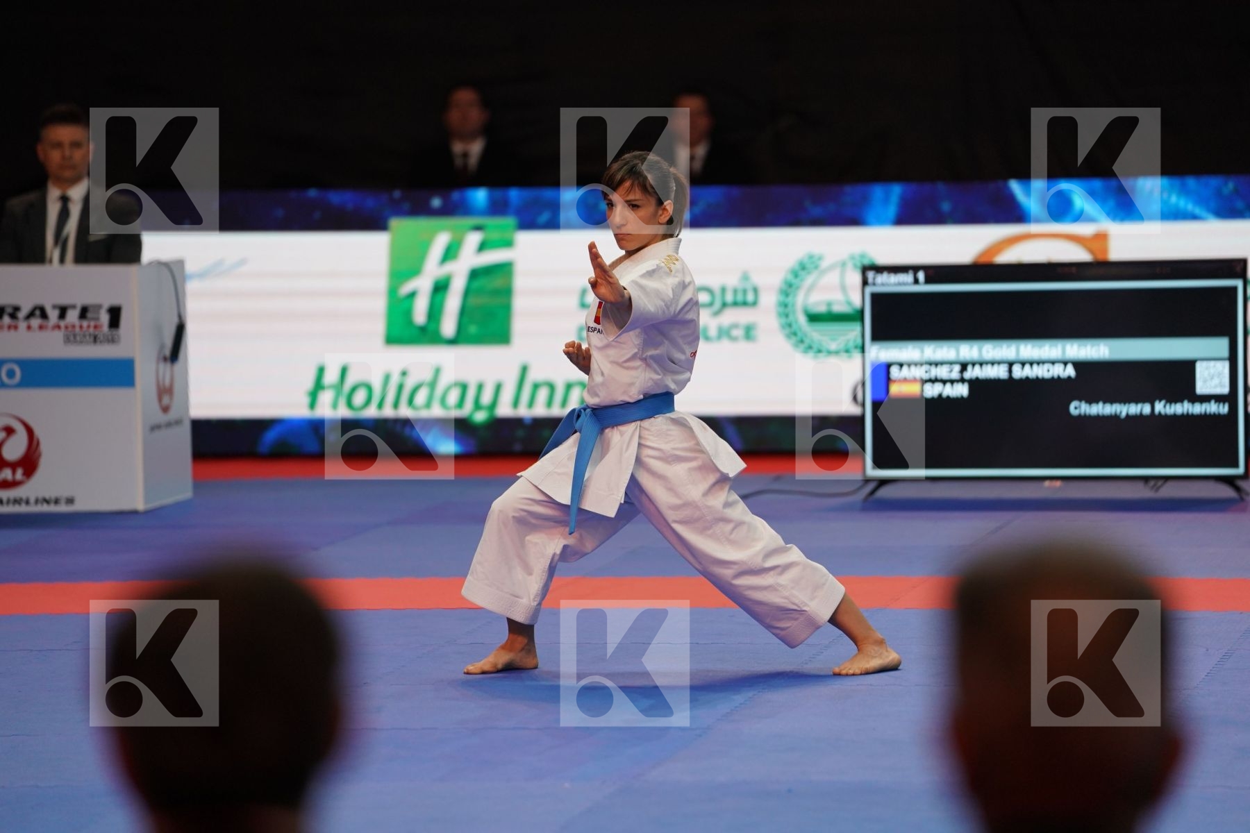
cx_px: 625
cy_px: 416
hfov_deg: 10.3
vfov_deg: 6.9
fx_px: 6944
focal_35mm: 200
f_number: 2.8
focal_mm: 200
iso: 1000
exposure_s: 1/250
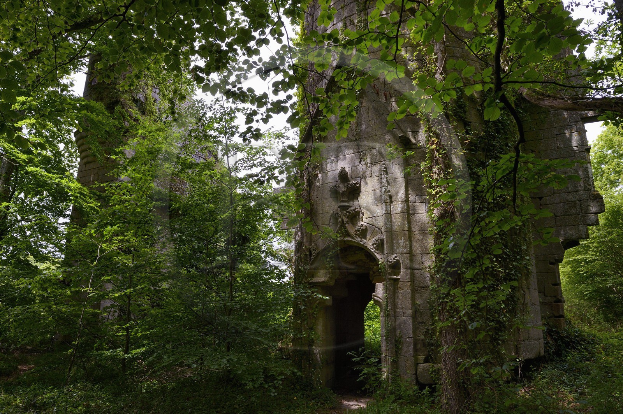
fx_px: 415
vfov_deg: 53.1
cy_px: 207
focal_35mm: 24
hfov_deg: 73.8
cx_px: 312
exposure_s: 1/160
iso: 400
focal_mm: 24
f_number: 13
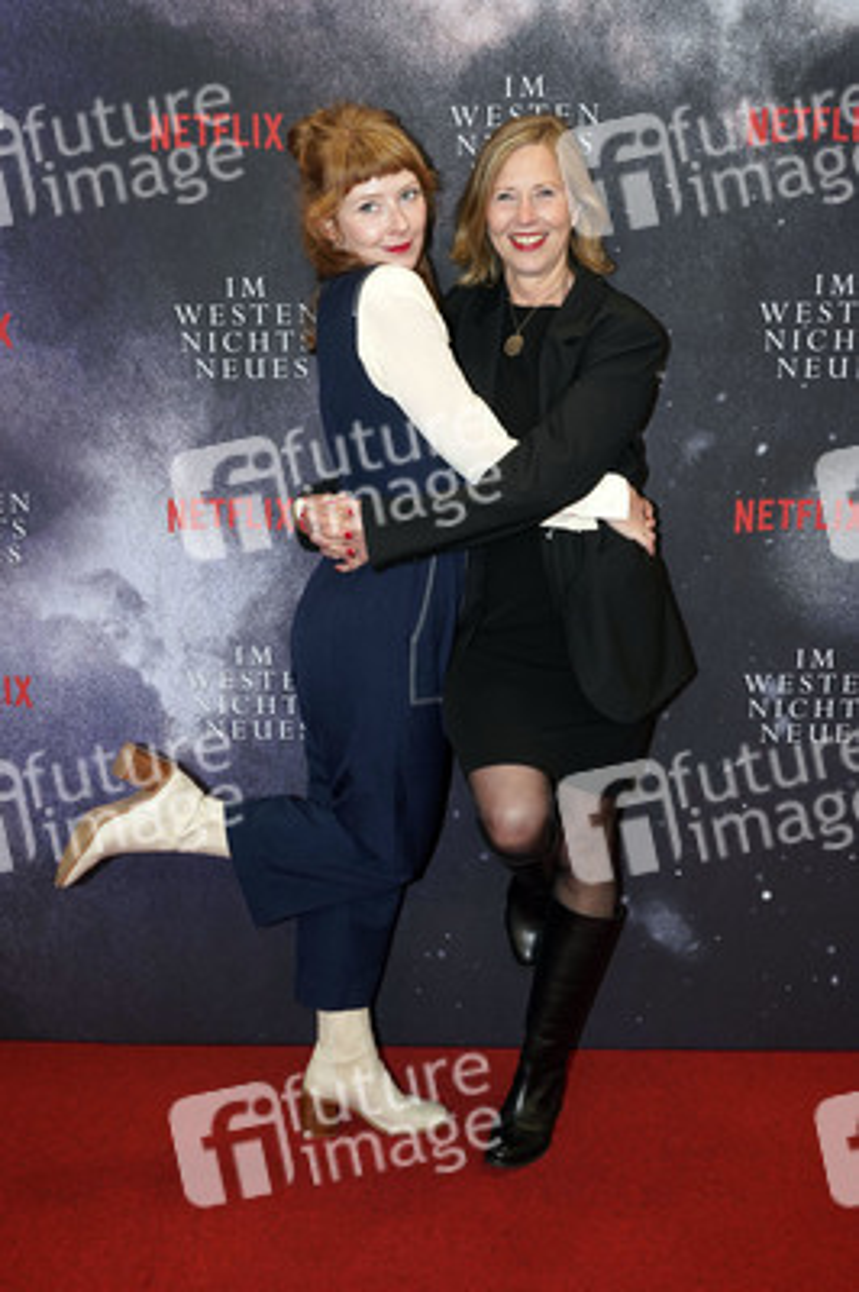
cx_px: 430
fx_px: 1362
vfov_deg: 50.7
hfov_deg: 35.0
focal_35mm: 38
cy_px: 646
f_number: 5.6
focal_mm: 38
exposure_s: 1/160
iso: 640
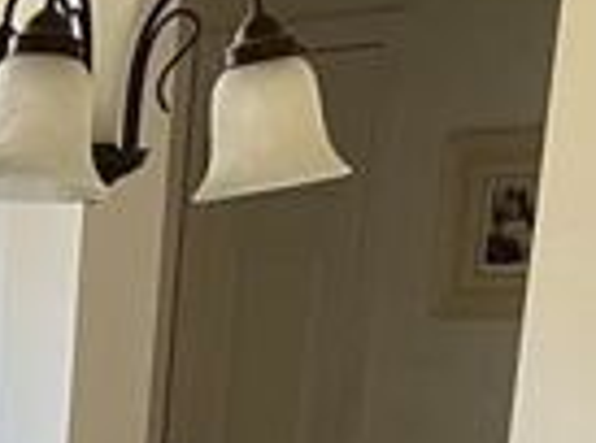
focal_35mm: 134
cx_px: -498
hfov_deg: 13.2
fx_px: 2301
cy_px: 873
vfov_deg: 10.2
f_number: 1.6
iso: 400
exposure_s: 1/60
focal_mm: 5.1
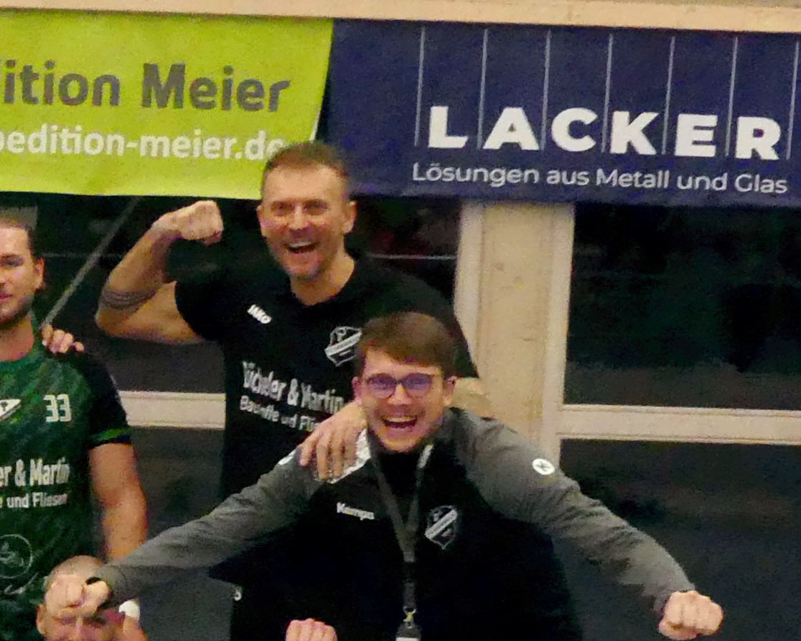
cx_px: -501
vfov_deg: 10.4
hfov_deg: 12.4
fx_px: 3462
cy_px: 739
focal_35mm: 146
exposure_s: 1/320
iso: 1600
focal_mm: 7.6
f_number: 2.8
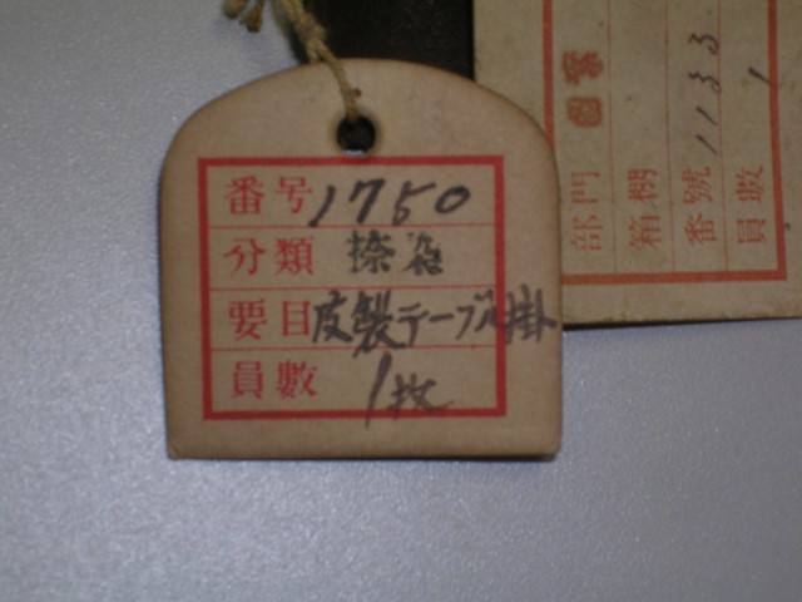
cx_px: 401
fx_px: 2433
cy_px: 301
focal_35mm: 105
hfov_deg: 18.7
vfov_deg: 14.1
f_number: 9.3
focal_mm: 15.9
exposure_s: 1/60.1
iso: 50
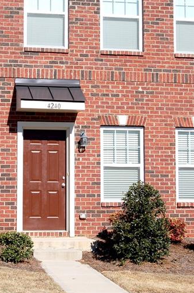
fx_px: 819
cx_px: 82
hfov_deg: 13.5
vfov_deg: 20.2
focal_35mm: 101
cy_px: 117
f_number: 11
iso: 200
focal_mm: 44
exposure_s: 1/500
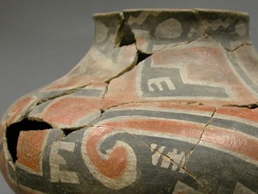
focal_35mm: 60
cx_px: 178
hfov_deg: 31.9
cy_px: 127
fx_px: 447
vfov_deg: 24.3
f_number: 2.8
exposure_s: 1/7.8
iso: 100
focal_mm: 8.9
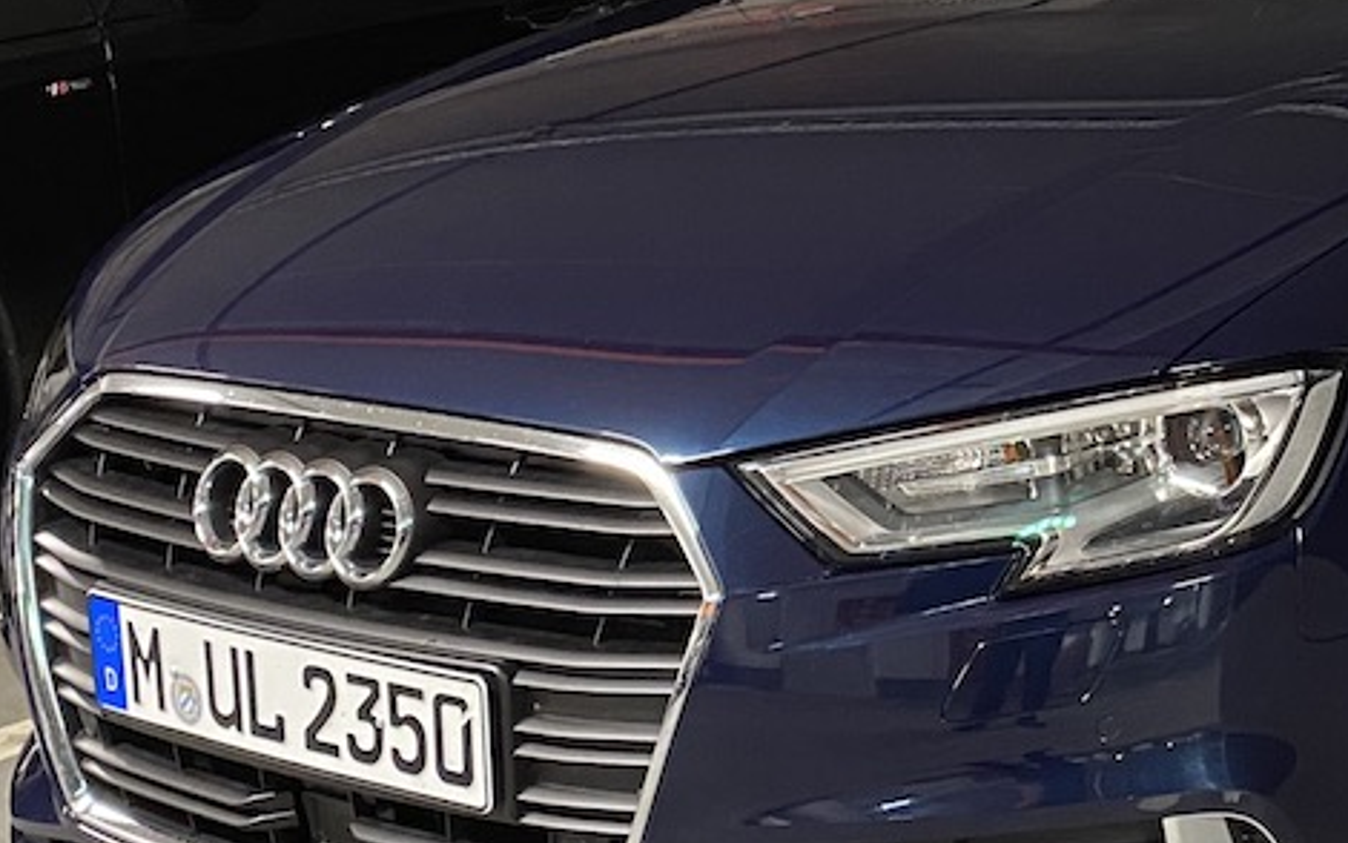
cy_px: 209
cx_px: 1296
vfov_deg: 17.3
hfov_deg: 26.3
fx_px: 2756
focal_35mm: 75
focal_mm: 4.25
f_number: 1.8
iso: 500
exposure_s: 1/25
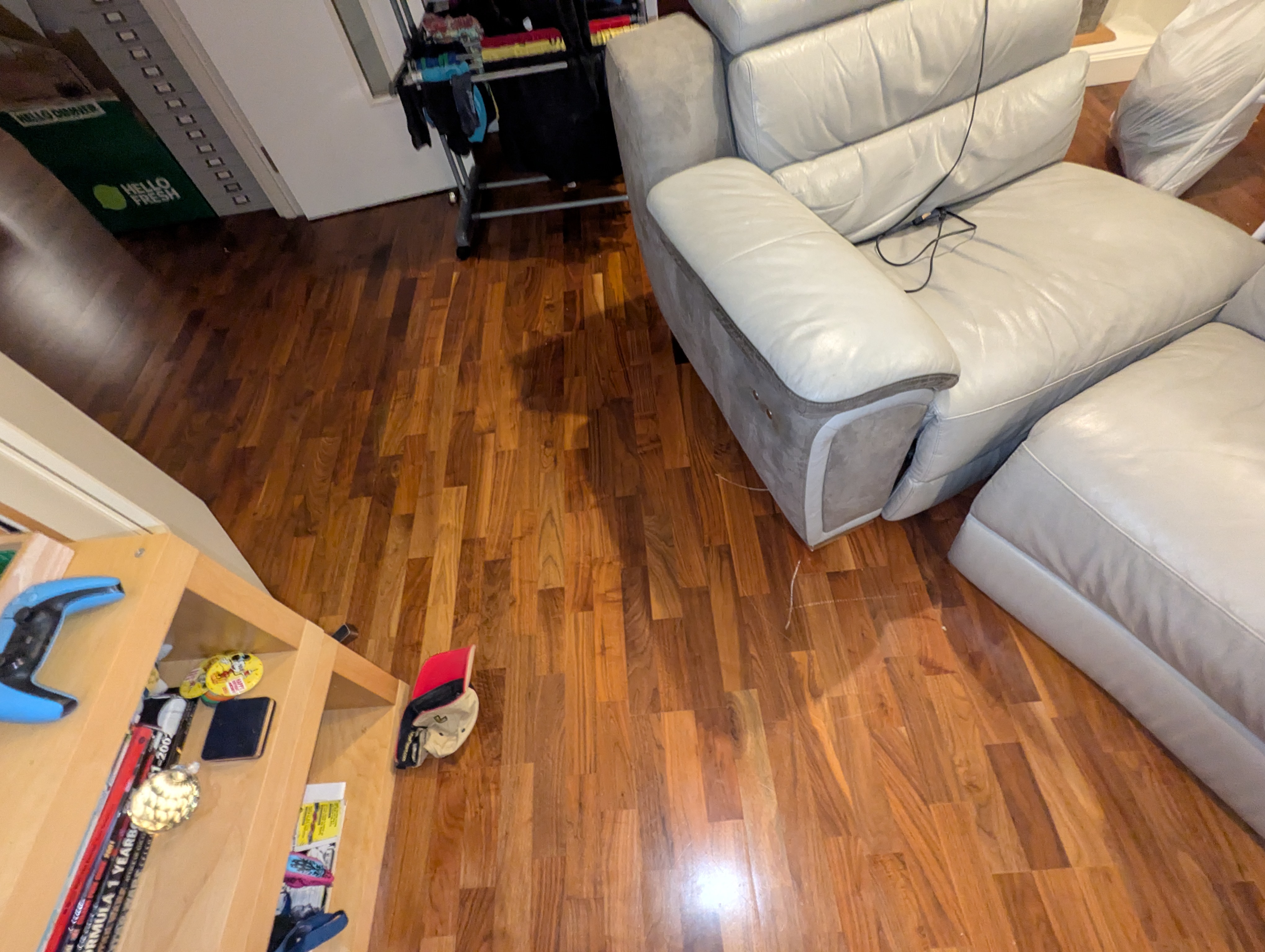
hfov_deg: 94.4
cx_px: 632
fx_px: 586
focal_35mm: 16
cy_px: 476
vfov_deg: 78.2
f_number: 2.2
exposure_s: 1/25
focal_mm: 2.35
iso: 576
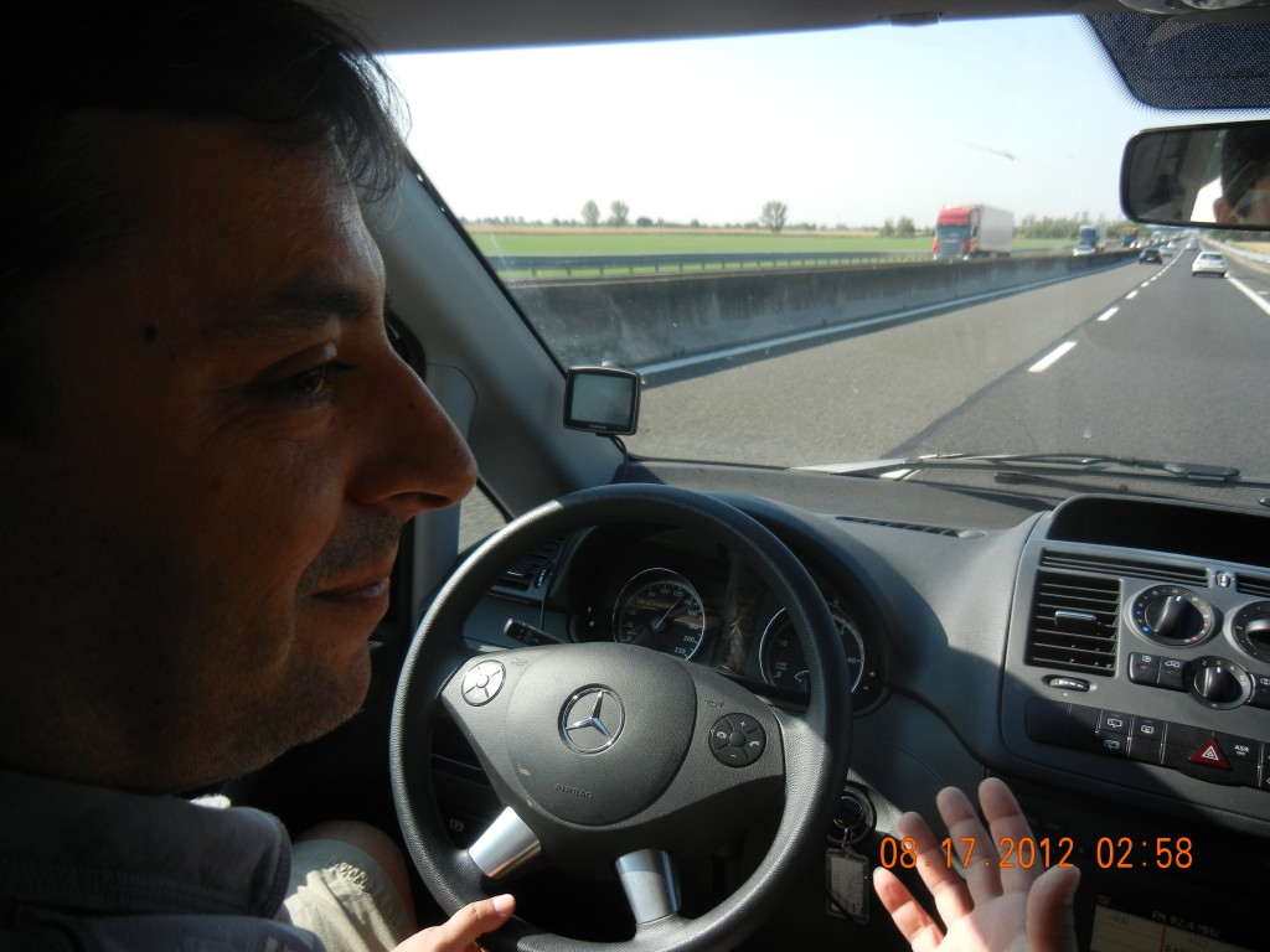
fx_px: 1101
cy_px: 476
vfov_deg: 46.8
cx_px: 635
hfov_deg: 60.0
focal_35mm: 30
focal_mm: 5.4
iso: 160
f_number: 3.5
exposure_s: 1/505
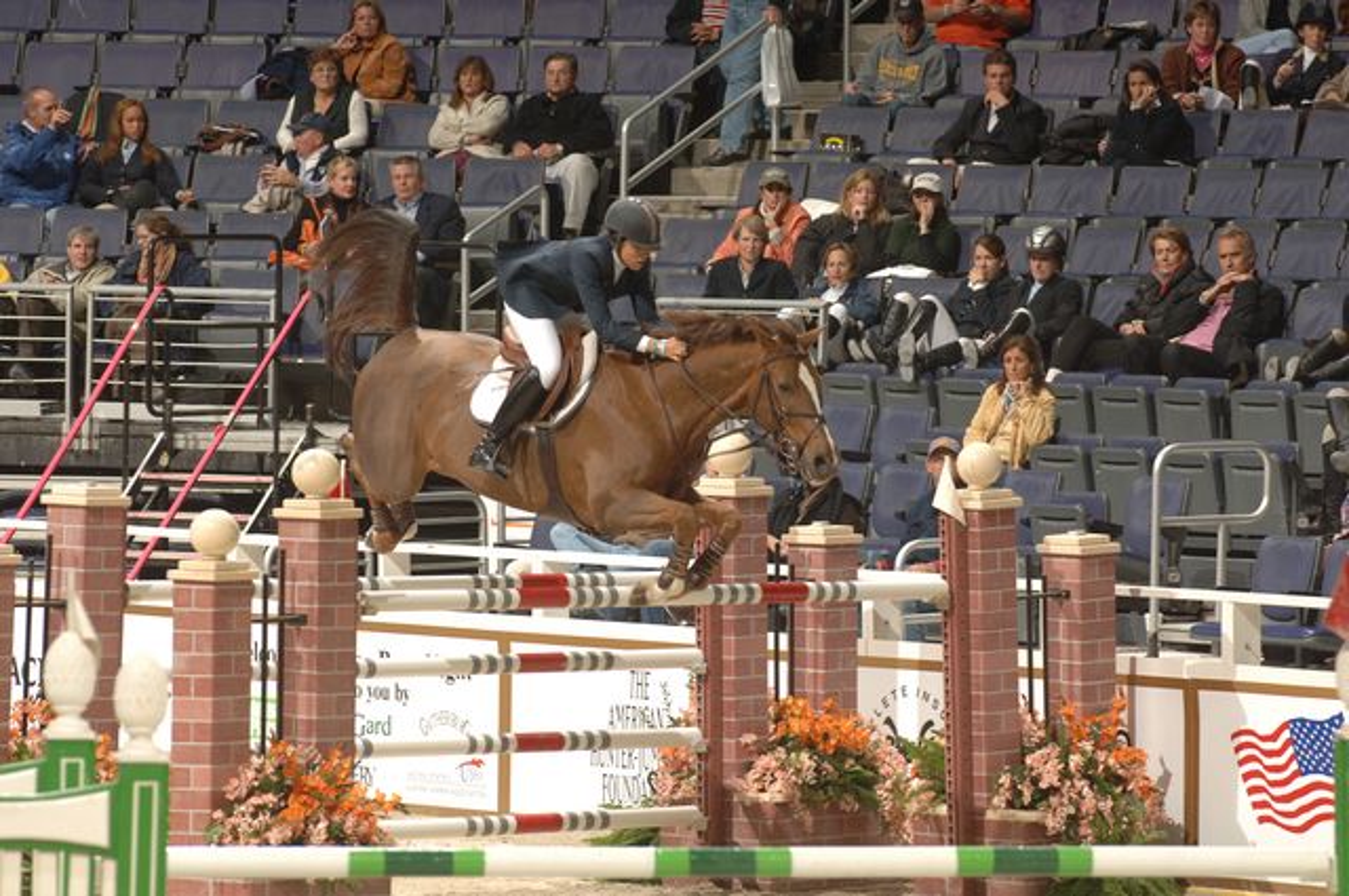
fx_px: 11227
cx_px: 674
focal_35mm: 300
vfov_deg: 4.6
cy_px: 448
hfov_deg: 6.9
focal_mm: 200
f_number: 5.6
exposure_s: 1/250
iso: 320
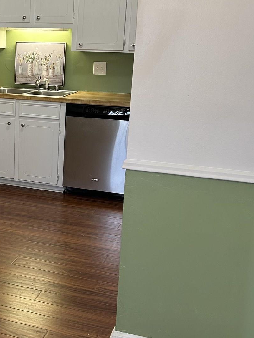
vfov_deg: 34.3
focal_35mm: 56
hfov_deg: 24.9
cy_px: 151
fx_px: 548
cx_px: 1
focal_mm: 5.7
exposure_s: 1/60
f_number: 1.5
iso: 100
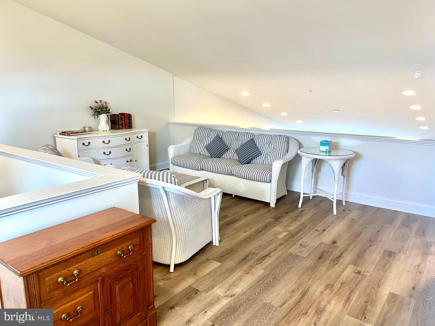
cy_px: 163
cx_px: 218
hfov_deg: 67.3
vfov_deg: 53.1
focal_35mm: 26
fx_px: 327
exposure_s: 1/24
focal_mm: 5.1
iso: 40
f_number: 1.6
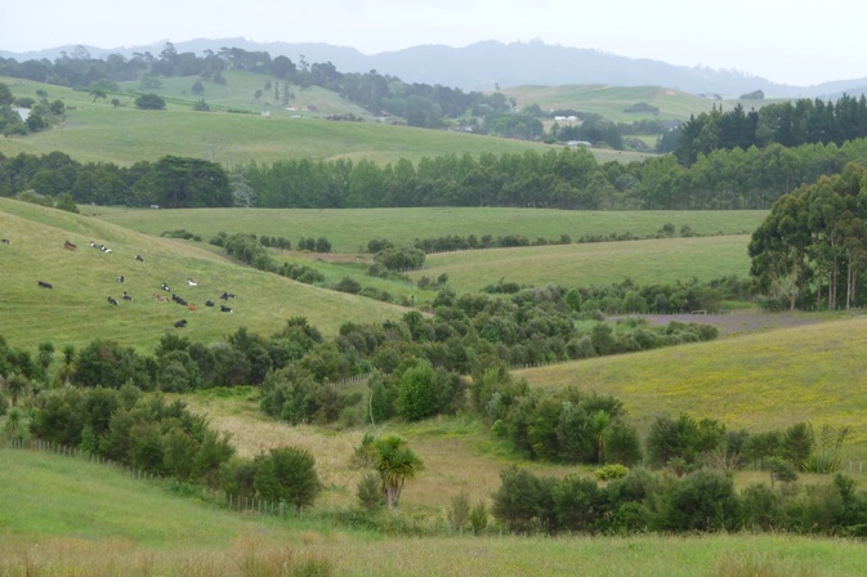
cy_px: 295
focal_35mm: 102
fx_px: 2455
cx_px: 435
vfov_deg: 13.4
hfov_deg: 20.0
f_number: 5.2
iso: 100
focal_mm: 17.5
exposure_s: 1/50
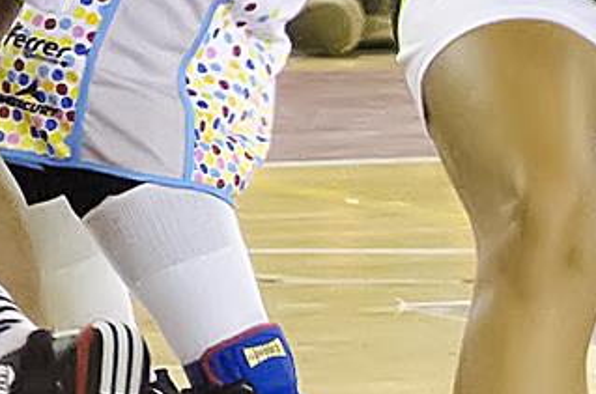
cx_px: -1584
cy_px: -394
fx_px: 13410
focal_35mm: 812
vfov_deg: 1.7
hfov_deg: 2.5
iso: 6400
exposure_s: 1/320
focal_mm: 70
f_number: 4.5
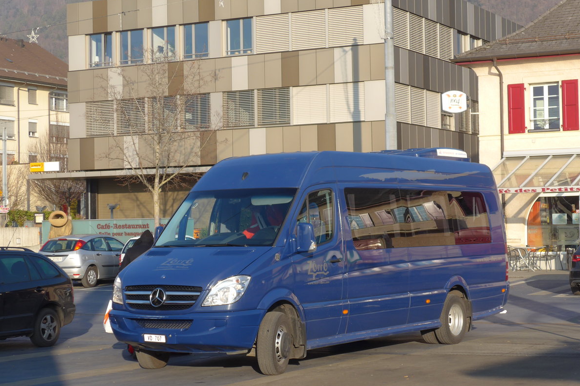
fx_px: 1256
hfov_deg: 26.0
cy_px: 206
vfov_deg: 17.5
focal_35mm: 78
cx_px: 293
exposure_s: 1/400
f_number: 4.2
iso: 80
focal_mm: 15
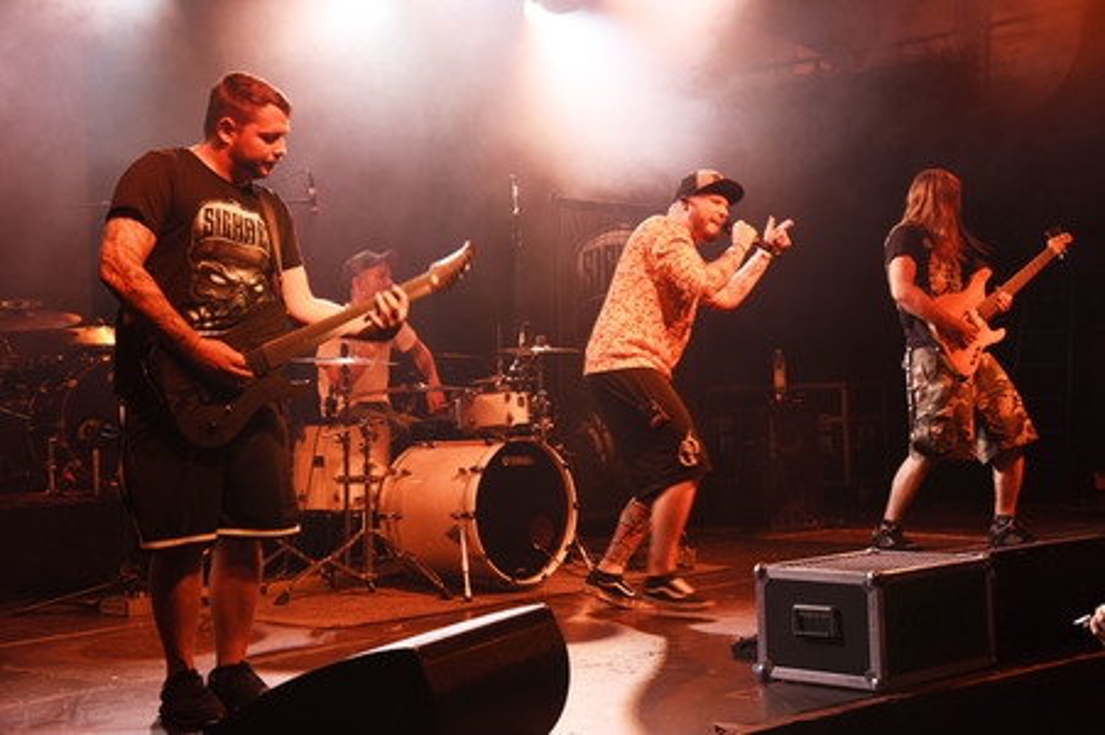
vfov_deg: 23.3
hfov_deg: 34.5
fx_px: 1779
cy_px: 368
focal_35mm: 58
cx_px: 552
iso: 1250
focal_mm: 58
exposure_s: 1/60
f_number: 6.3
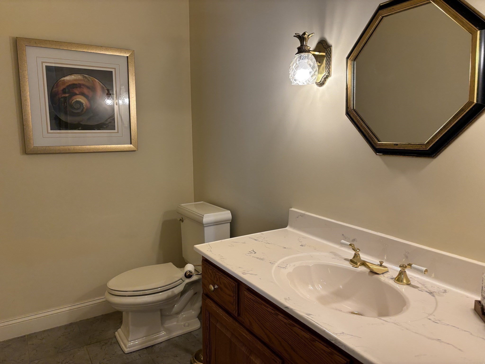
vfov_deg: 53.1
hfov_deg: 67.3
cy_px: 182
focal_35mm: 26
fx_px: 364
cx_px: 242
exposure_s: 1/120
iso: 100
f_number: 1.6
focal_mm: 5.96
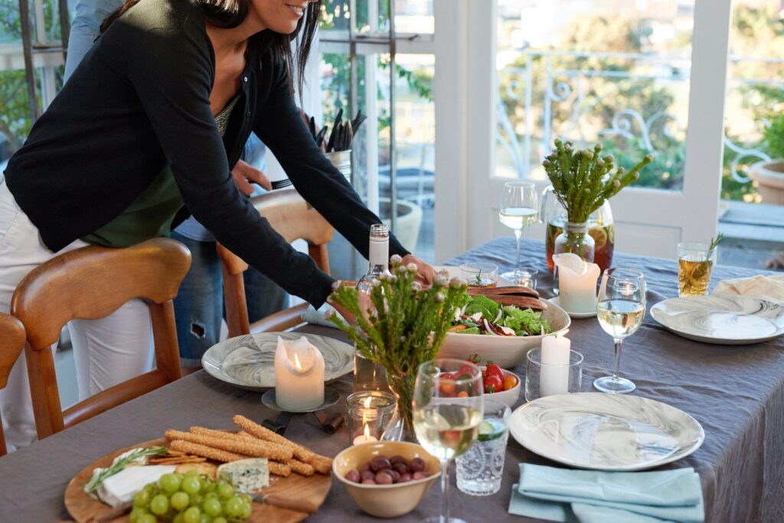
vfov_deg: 27.0
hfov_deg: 39.6
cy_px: 262
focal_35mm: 50
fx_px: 1089
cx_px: 392
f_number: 4
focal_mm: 50
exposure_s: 1/640
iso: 1000
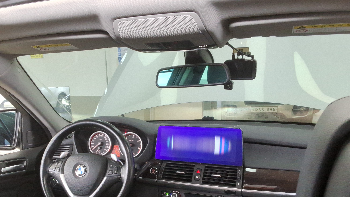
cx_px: 144
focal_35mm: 38
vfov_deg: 30.8
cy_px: 143
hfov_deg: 52.5
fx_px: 353
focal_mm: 2.91
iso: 94
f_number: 1.9
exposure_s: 1/40
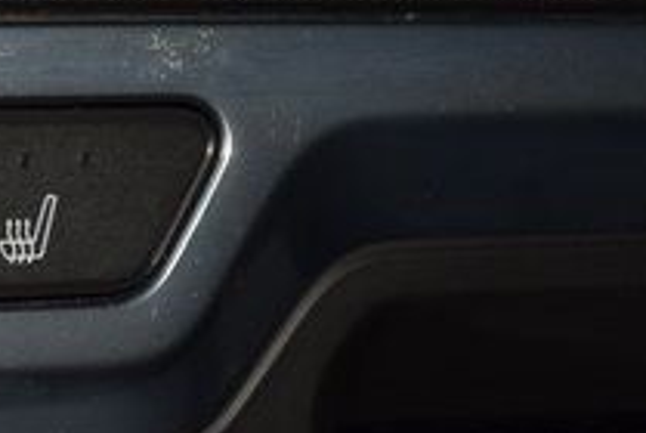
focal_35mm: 321
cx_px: -99
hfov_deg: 6.4
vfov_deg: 4.3
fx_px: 5768
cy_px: 264
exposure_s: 1/125
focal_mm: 70
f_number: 8
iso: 100
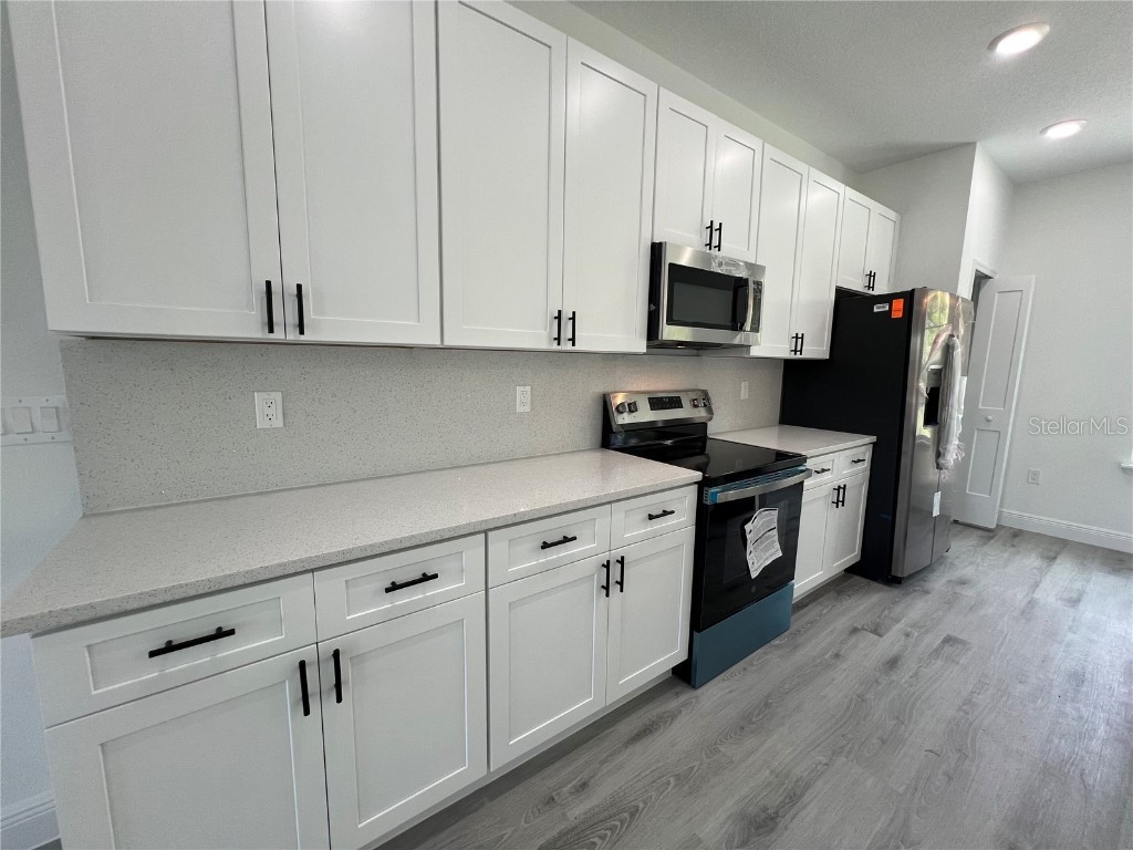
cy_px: 425
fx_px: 425
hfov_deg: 106.2
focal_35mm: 13
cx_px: 566
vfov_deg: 89.9
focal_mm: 1.57
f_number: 1.8
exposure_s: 1/120
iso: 80
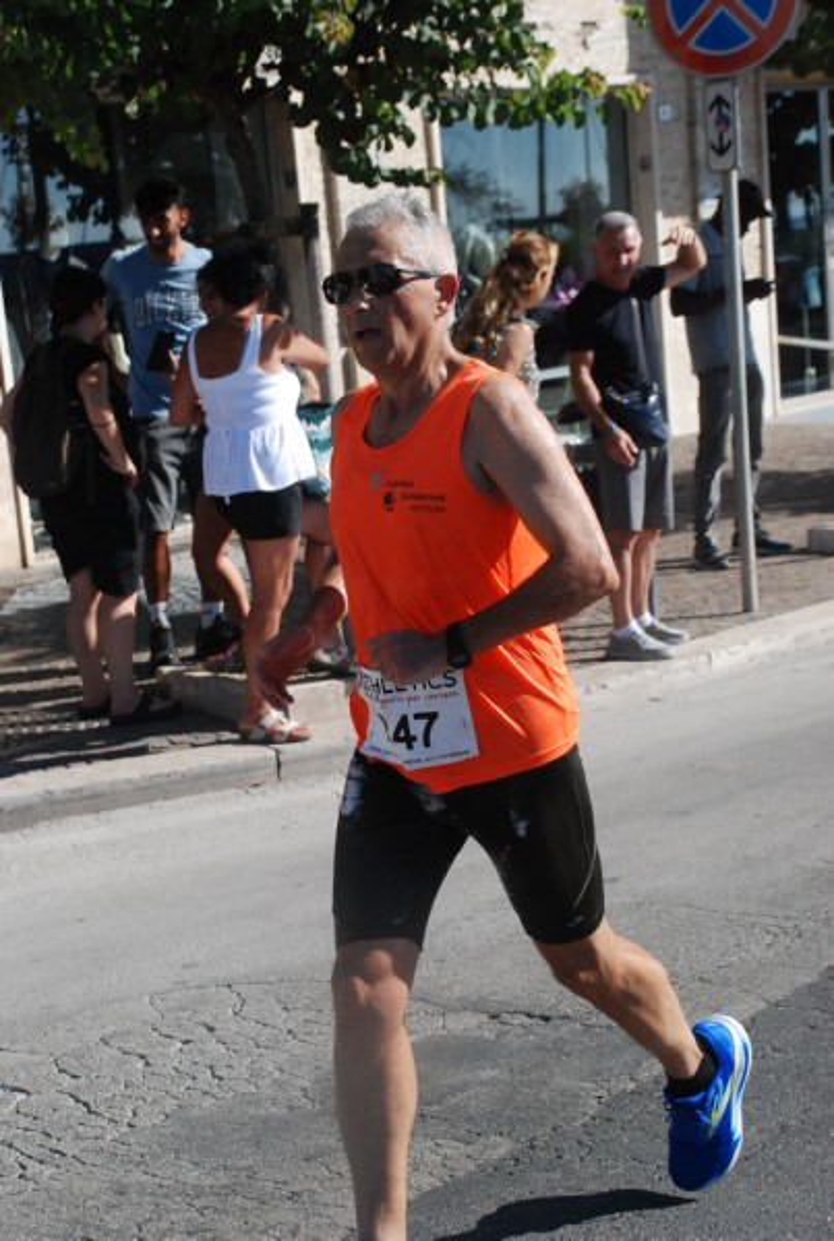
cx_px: 417
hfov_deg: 18.3
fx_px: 2593
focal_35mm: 75
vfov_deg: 26.9
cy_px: 620
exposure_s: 1/2000
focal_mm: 50
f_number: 7.1
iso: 1000
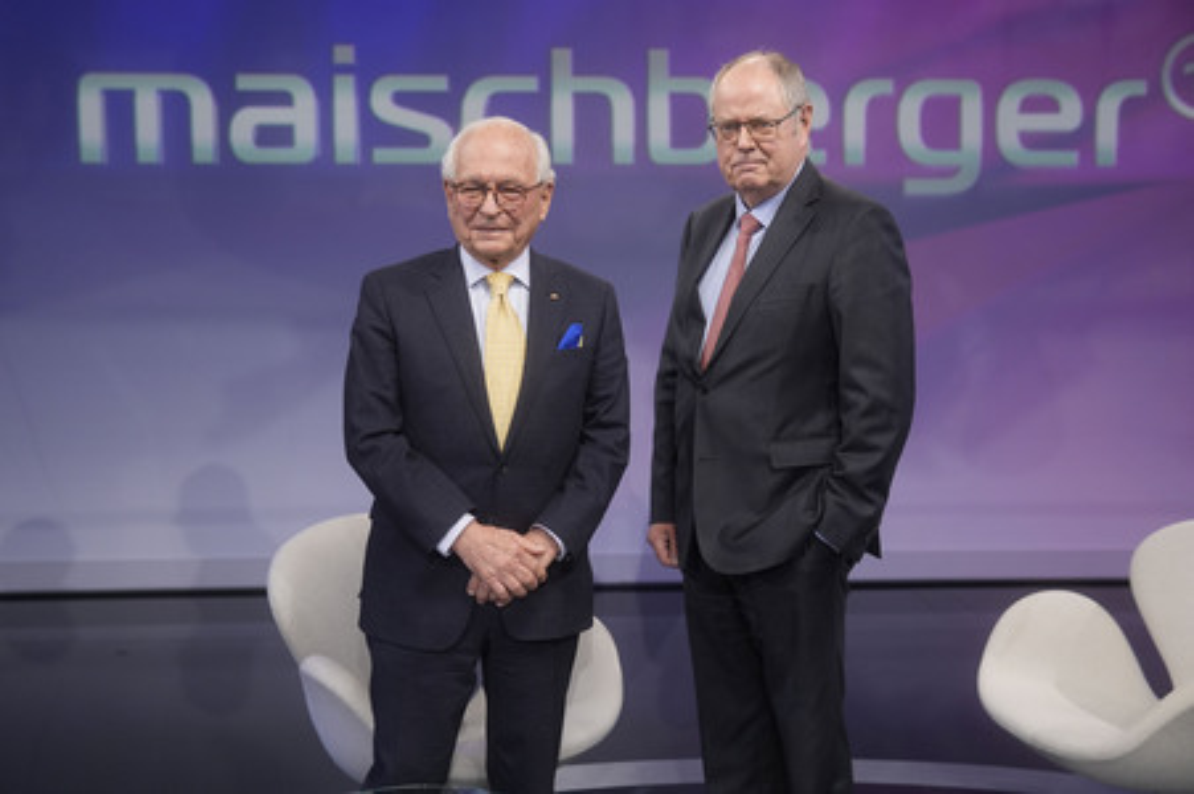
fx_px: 1491
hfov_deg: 43.6
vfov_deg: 29.8
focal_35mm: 45
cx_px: 597
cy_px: 397
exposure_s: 1/250
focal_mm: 30
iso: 640
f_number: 2.2
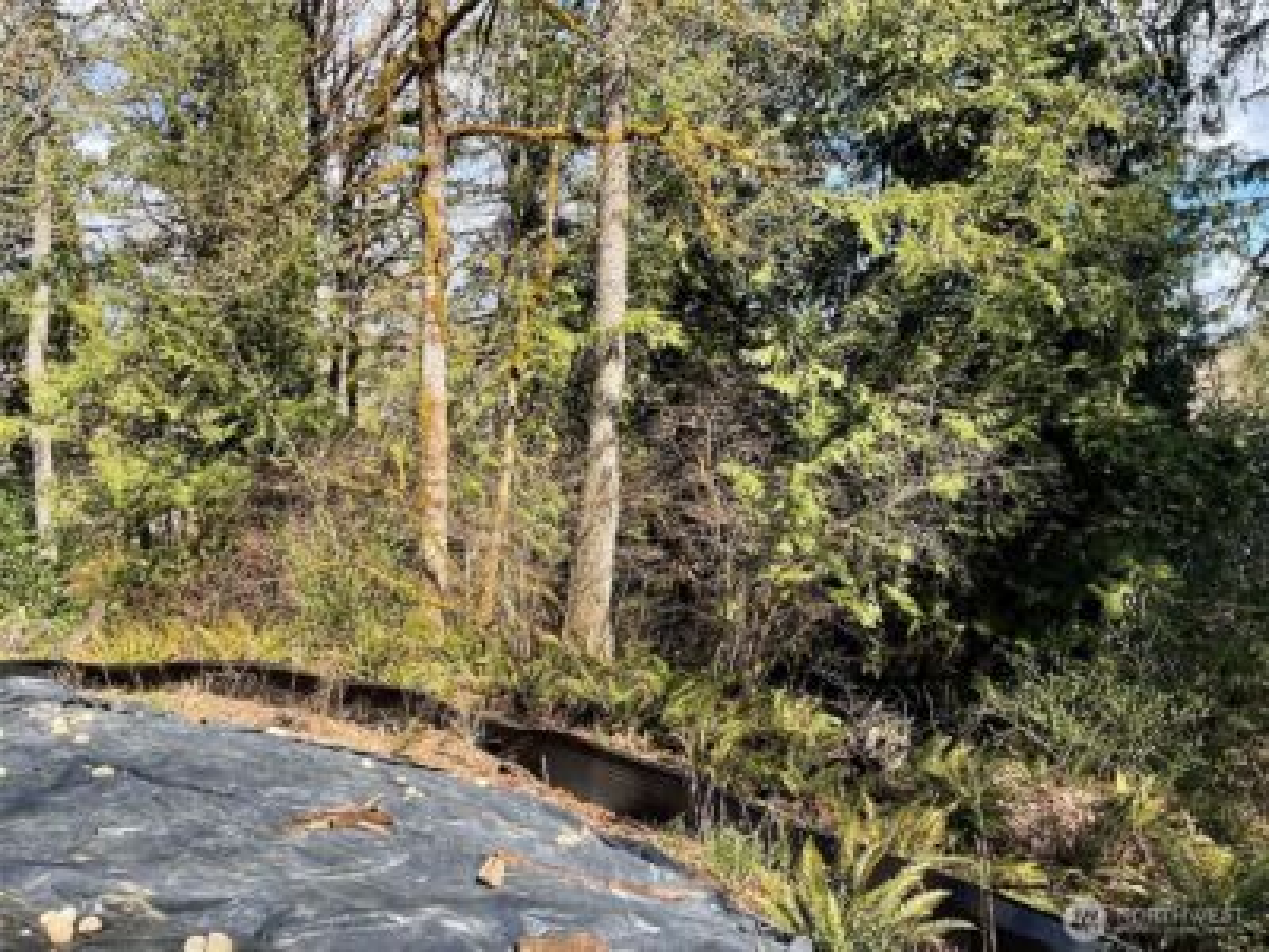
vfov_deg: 48.2
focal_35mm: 29
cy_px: 476
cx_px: 634
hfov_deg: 61.7
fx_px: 1063
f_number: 1.8
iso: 16
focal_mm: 3
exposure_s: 1/556
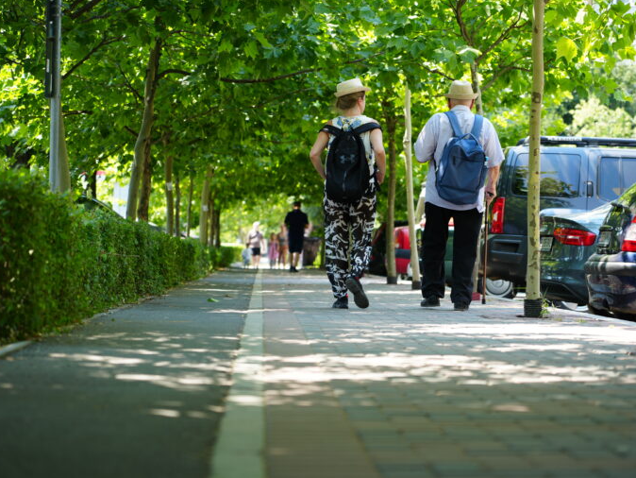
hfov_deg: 17.1
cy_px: 239
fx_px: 2114
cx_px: 320
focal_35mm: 115
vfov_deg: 12.9
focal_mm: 105
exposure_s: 1/125
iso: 125
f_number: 4
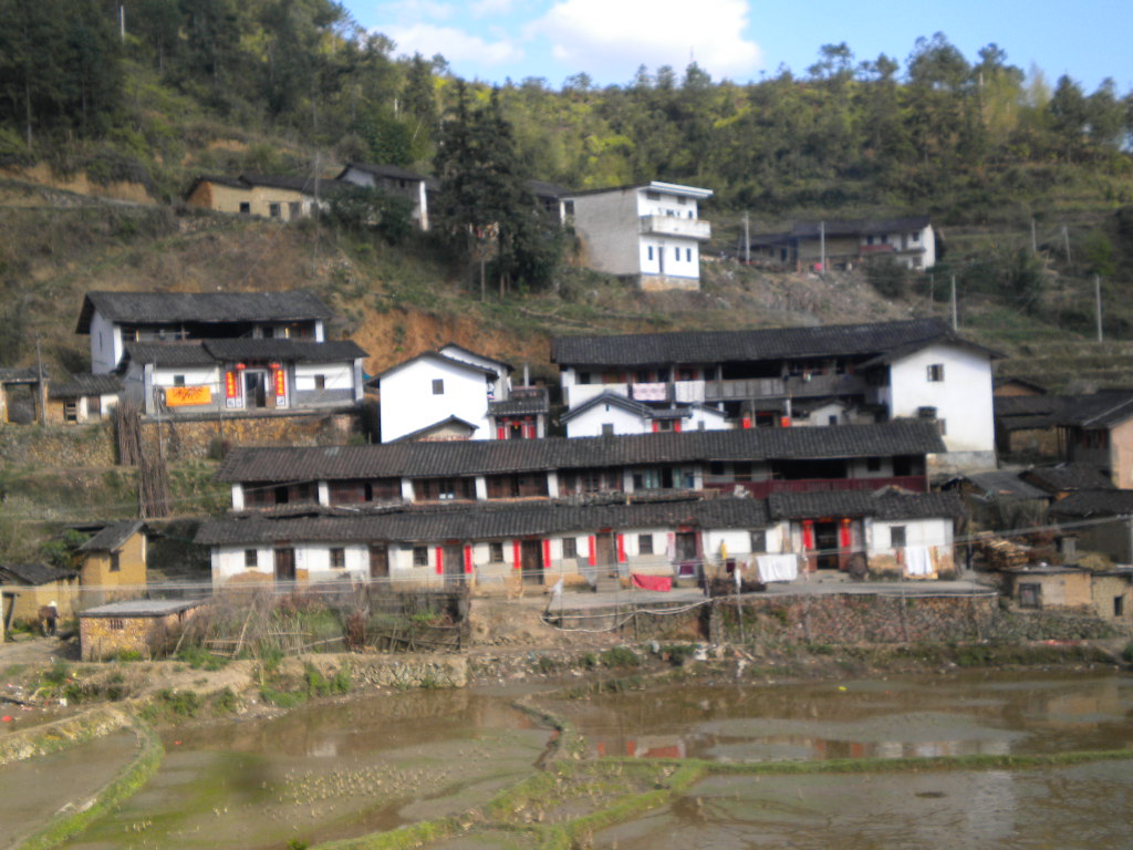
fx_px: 1702
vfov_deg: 28.0
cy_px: 425
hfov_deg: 36.8
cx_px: 566
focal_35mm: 52
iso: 80
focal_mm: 9.3
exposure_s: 1/206
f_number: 5.6
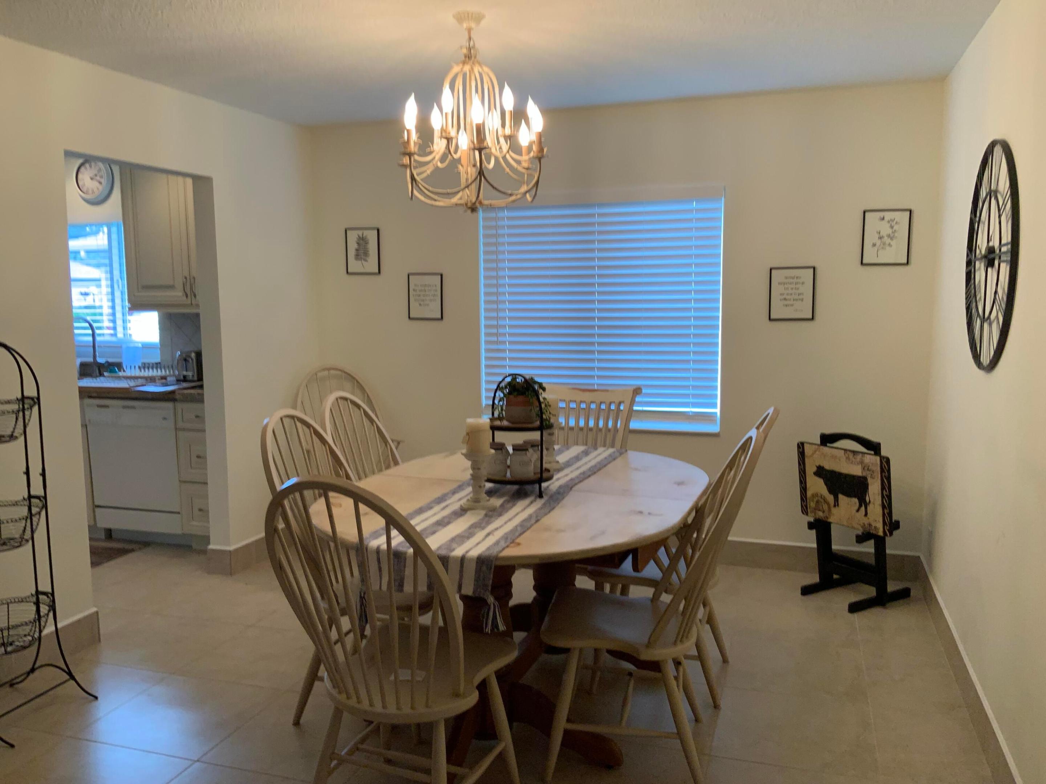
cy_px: 392
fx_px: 876
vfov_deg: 48.2
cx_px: 523
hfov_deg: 61.7
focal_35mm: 29
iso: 50
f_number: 1.8
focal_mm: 3
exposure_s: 1/60
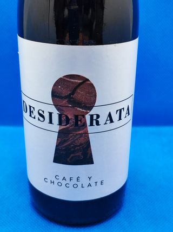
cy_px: 116
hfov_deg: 54.8
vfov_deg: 69.5
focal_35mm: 25
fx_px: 167
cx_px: 86
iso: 310
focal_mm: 4.7
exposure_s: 1/100
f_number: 1.79
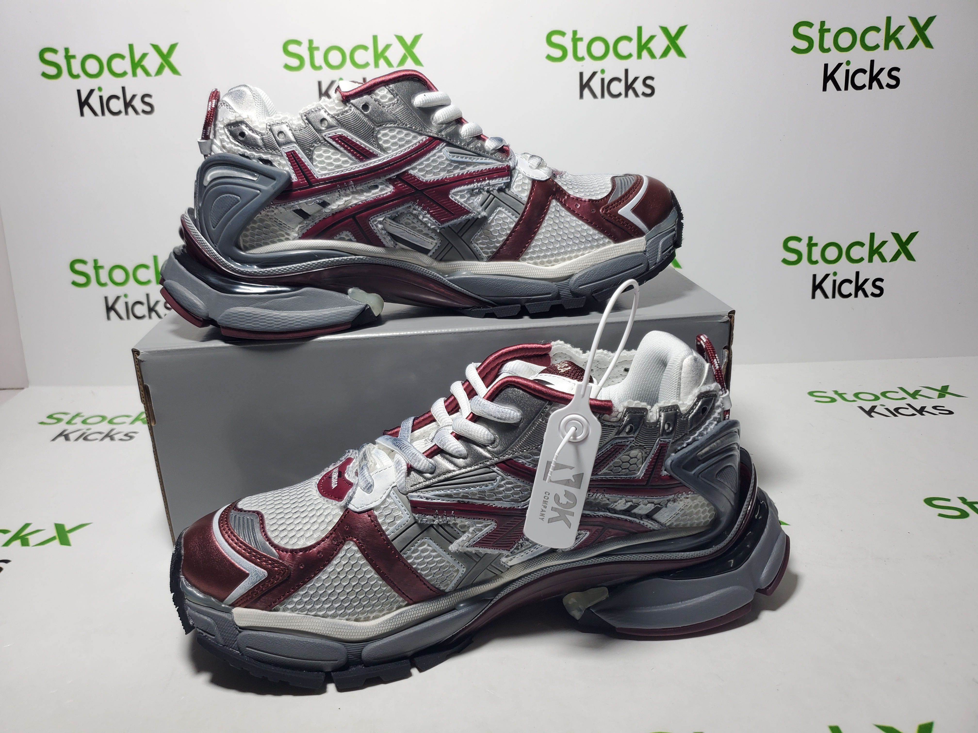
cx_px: 489
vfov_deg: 53.1
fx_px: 735
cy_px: 366
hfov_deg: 67.3
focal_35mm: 26
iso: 50
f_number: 1.5
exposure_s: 1/385
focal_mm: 4.3
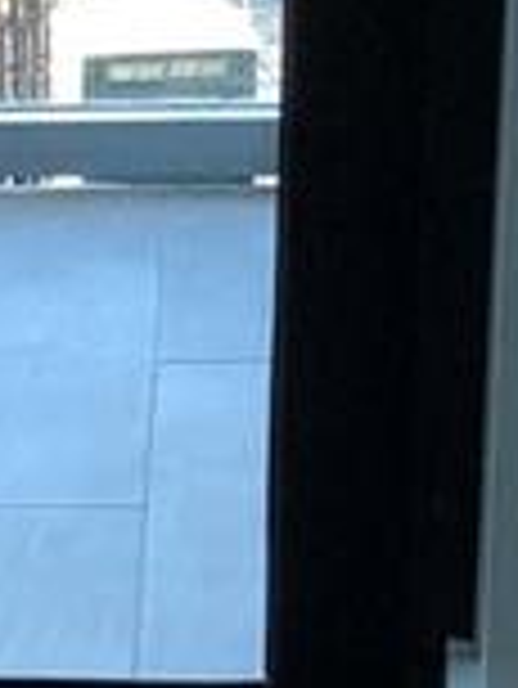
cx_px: -689
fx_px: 8129
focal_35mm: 408
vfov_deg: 4.7
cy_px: 1601
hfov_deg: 3.6
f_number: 2.4
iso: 100
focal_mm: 6
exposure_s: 1/60
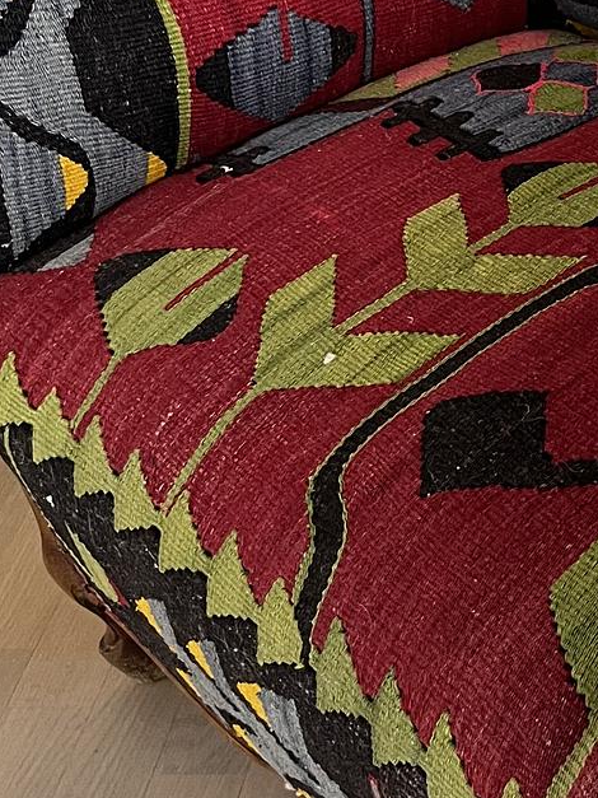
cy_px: 24
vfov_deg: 22.7
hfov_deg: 16.7
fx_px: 1912
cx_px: 784
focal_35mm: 83
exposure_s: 1/73
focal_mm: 5.1
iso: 125
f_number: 1.6
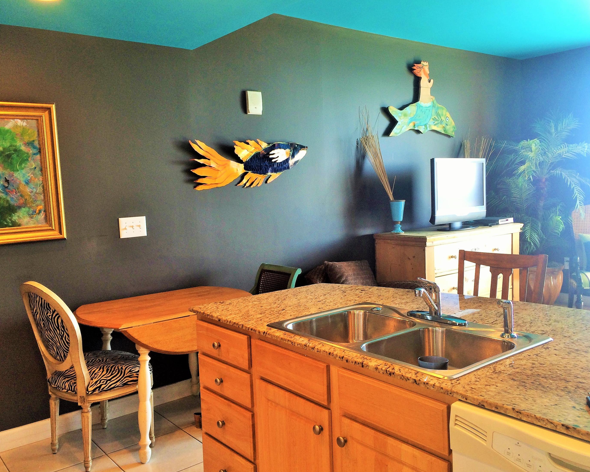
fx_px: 541
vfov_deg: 47.1
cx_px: 294
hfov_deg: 57.2
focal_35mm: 31
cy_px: 241
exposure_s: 1/30
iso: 40
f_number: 2.2
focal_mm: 4.15
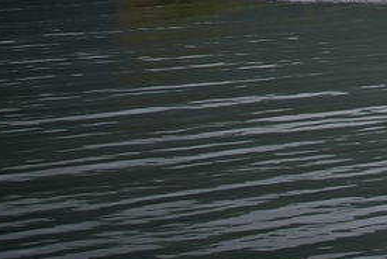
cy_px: -211
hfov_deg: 11.2
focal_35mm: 158
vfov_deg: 8.4
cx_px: 885
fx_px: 1700
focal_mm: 34
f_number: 9
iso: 100
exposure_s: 1/320
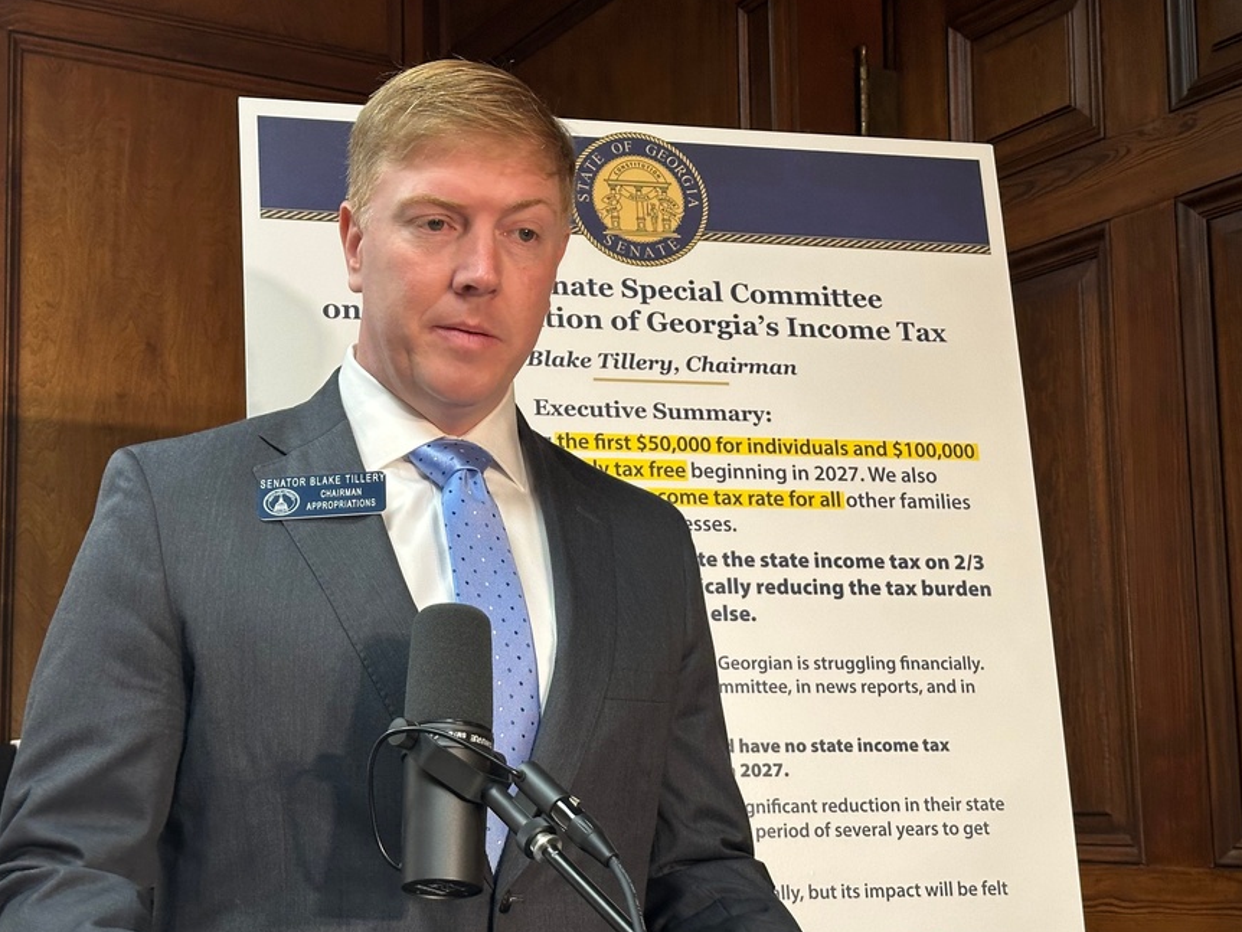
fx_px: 2046
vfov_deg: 25.6
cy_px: 533
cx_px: 539
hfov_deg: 33.7
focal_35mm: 57
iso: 160
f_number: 1.78
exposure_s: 1/60
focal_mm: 6.86
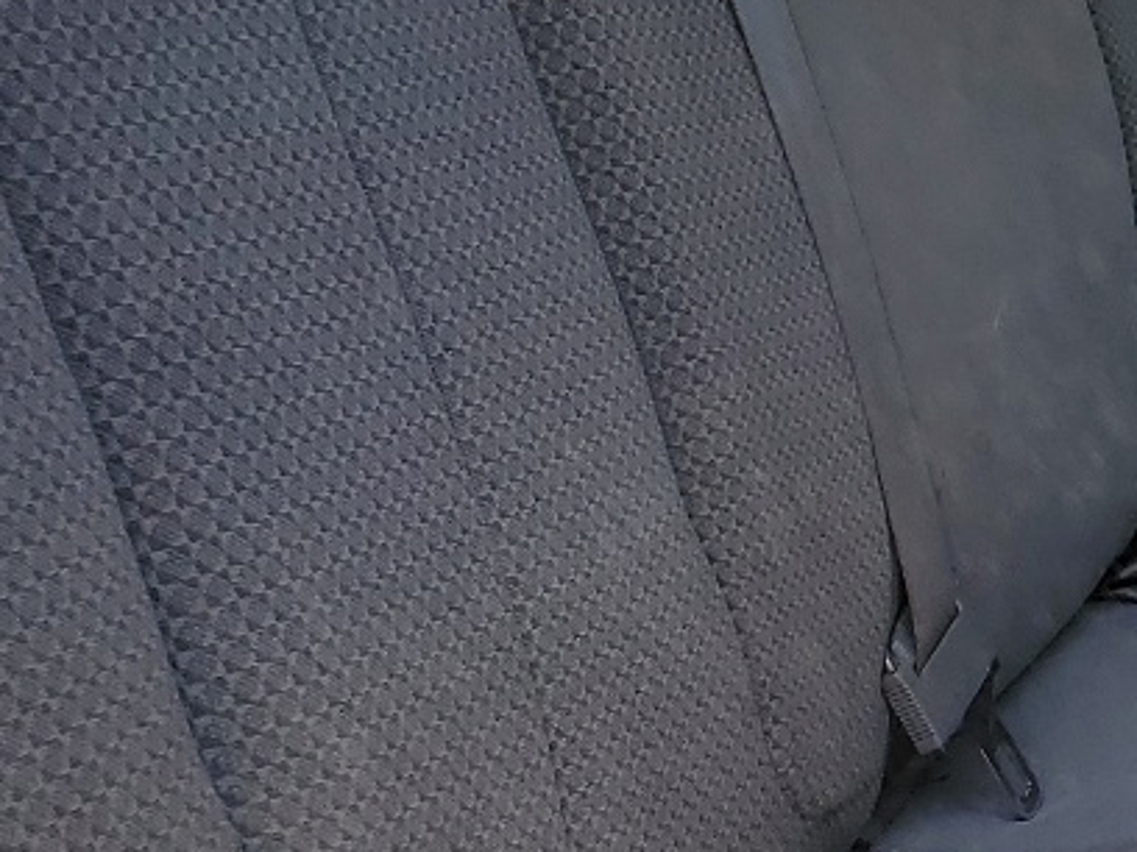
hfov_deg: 17.8
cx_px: 1561
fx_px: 3350
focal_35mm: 102
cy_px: 251
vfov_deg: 14.5
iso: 50
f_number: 1.5
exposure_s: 1/333
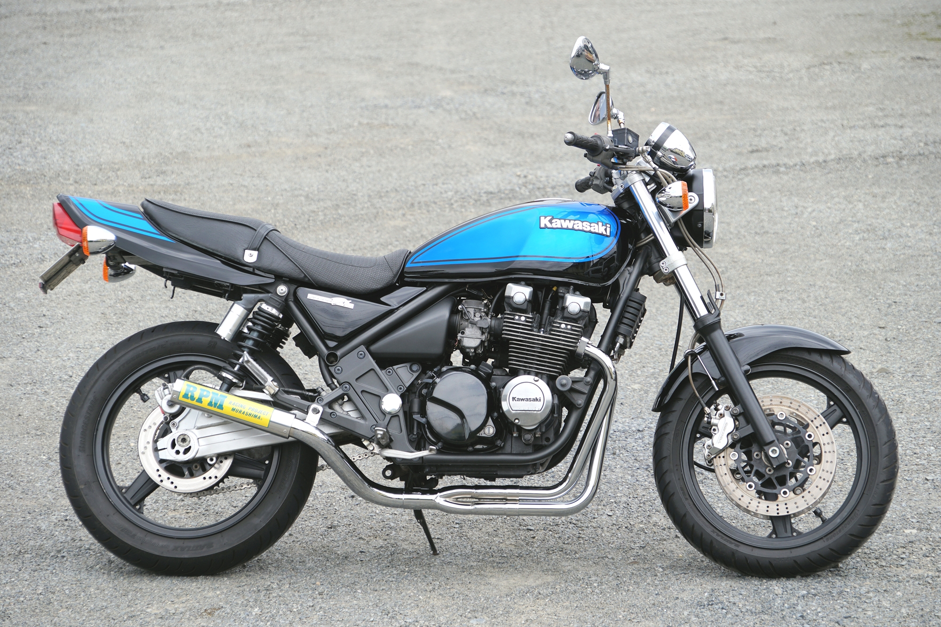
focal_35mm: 180
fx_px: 4704
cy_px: 314
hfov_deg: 11.4
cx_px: 470
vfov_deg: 7.6
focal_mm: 120
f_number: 5.6
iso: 100
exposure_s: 1/250
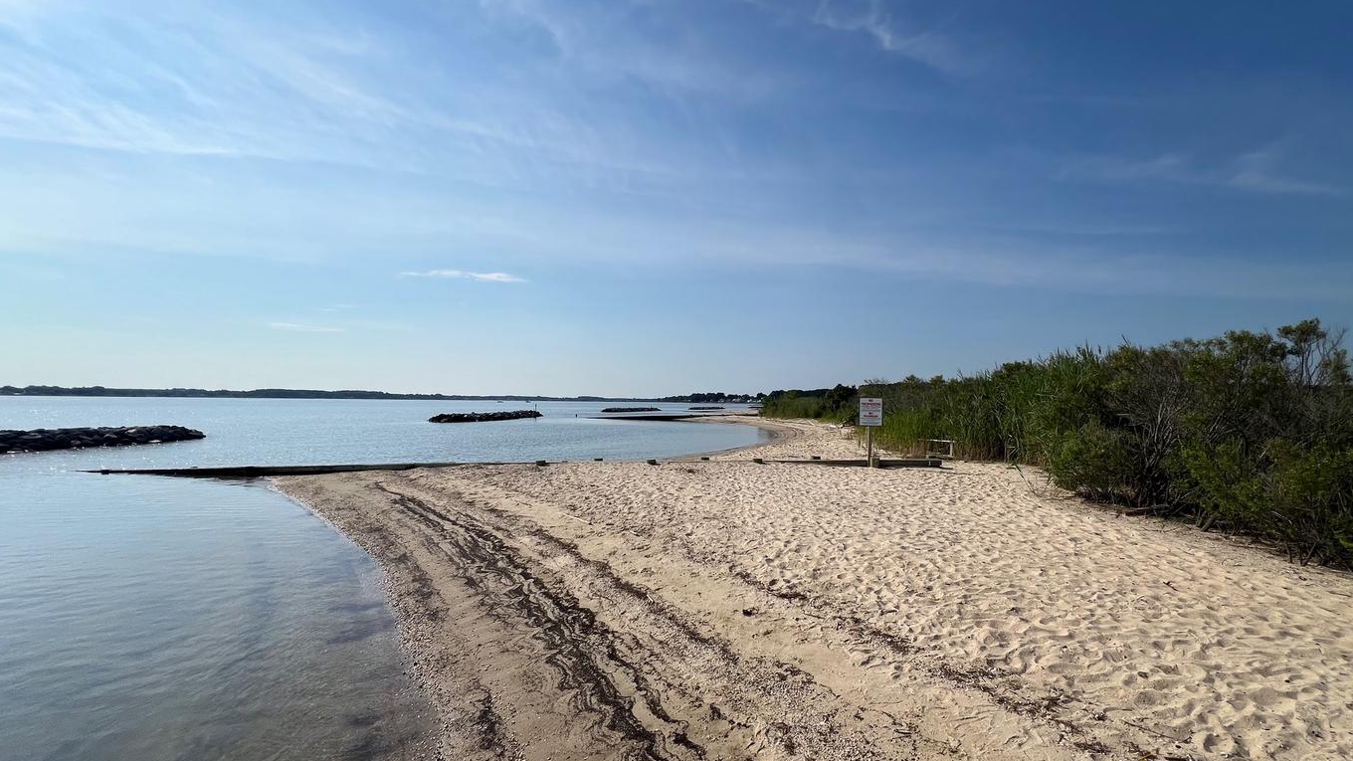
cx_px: 693
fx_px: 538
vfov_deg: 70.2
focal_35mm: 15
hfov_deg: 103.0
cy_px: 430
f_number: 1.8
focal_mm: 1.57
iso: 40
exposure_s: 1/5000
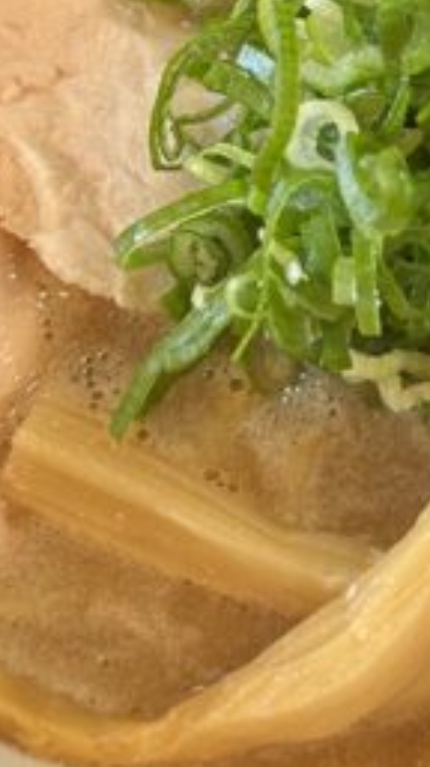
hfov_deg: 10.6
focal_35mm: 113
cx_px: 418
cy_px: 39
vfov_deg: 18.6
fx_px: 2297
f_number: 1.5
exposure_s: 1/60
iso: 100
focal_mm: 5.7
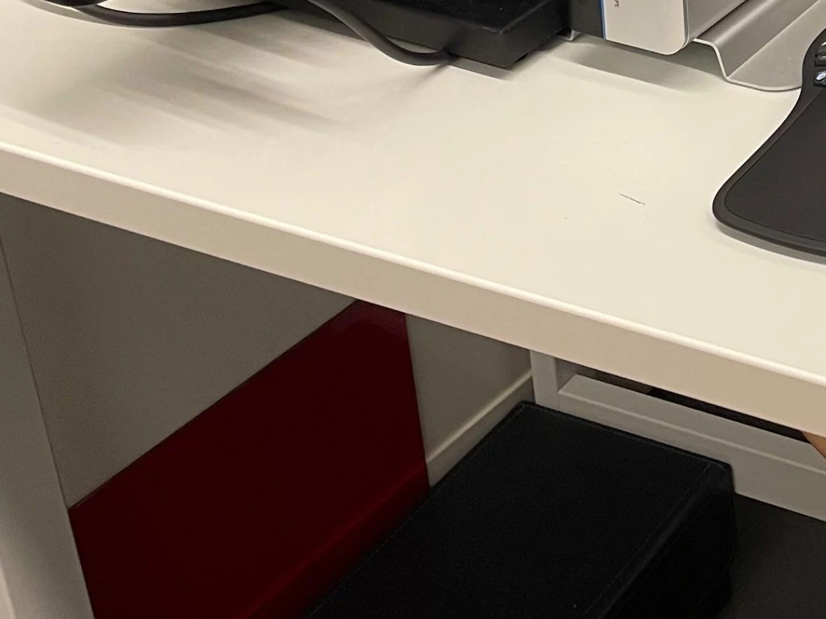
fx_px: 1956
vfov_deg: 16.6
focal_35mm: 82
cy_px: -258
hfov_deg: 21.1
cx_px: 1137
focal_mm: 4.2
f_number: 1.6
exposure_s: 1/50
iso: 64
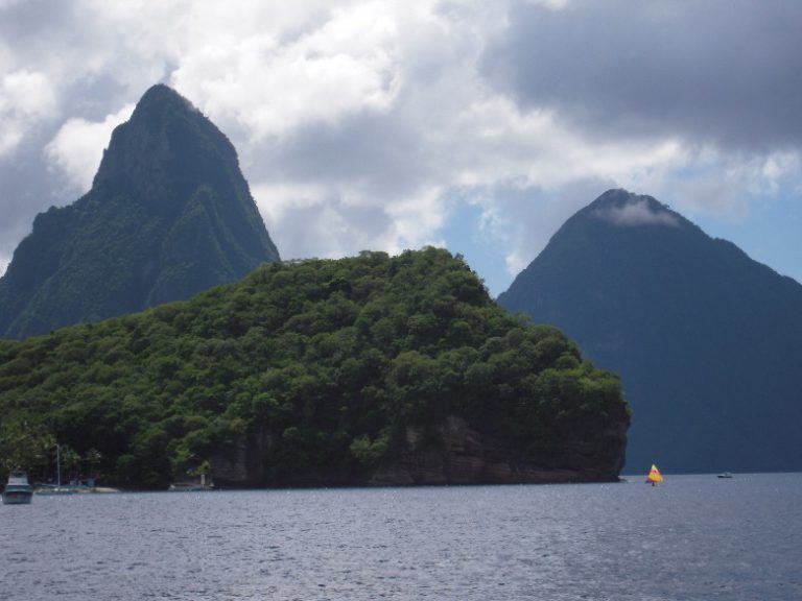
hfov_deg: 17.6
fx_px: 2595
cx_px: 401
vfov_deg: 13.2
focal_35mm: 112
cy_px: 300
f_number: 5.8
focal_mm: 20
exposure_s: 1/640
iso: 100
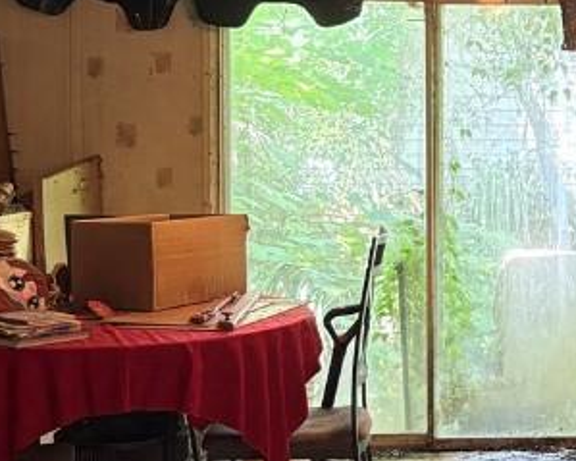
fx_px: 1483
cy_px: 152
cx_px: 593
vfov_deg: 17.6
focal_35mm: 87
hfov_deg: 21.1
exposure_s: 1/60
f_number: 1.6
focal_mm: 5.96
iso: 250
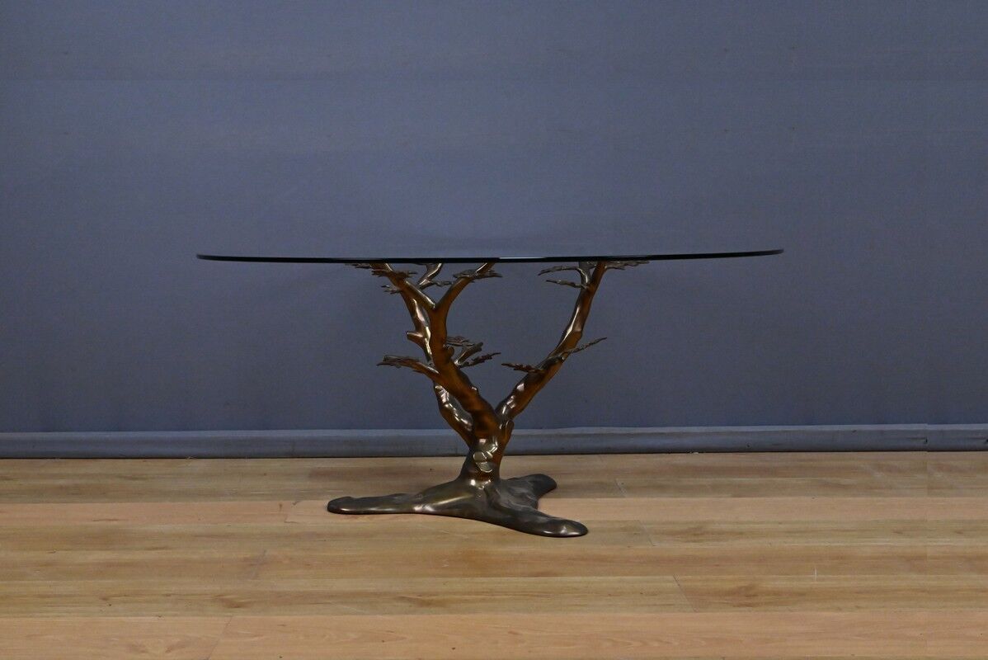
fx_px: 1290
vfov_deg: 28.7
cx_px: 494
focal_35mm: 47
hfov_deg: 41.9
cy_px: 330
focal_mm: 47
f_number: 13
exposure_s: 1/100
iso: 8000
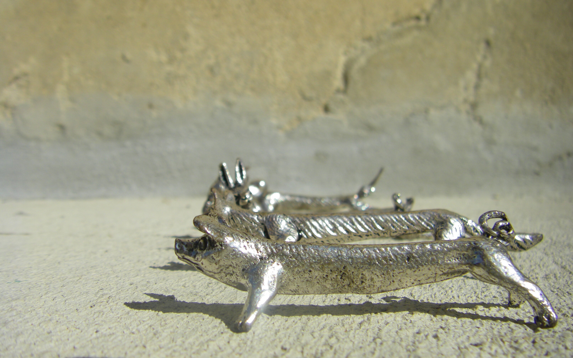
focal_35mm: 41
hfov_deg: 48.2
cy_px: 171
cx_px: 285
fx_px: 640
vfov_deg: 31.2
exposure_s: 1/400
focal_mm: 6.3
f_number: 7
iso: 64
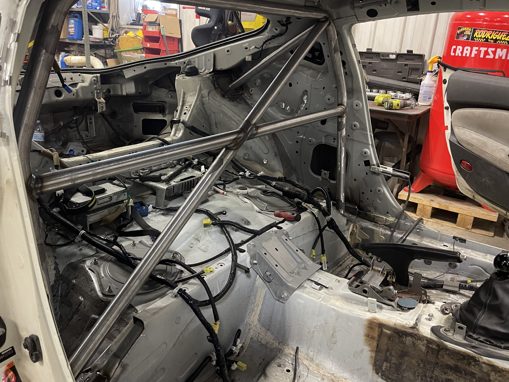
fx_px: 412
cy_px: 181
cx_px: 236
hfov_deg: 63.4
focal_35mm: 28
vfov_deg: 49.7
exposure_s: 1/40
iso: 400
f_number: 1.6
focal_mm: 5.1
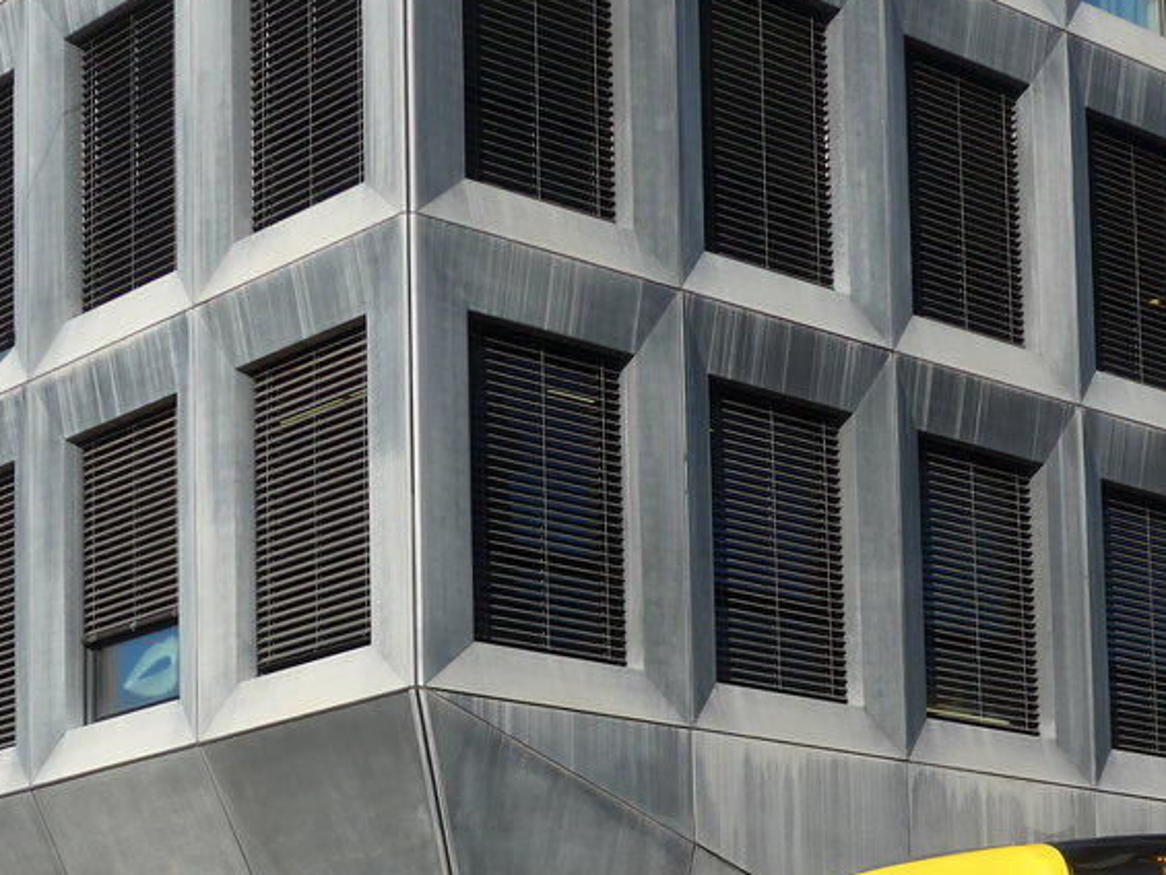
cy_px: 883
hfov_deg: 18.9
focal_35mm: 104
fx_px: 3504
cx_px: 580
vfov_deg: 14.0
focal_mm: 10.1
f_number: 3.2
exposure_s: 1/1000
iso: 80
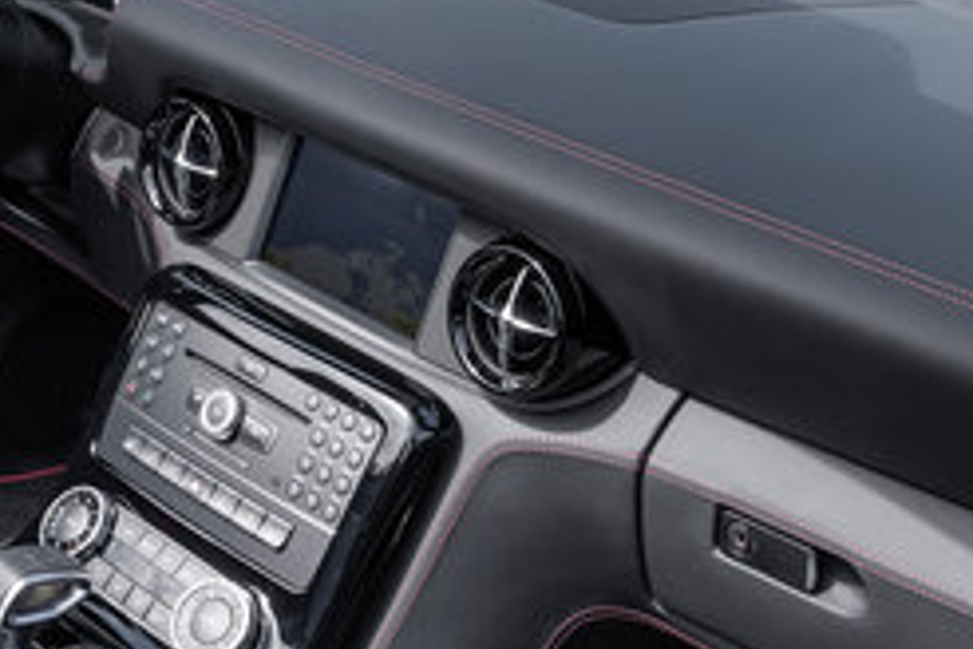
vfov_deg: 17.5
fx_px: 2108
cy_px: 416
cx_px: 103
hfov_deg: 25.2
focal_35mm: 78
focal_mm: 32
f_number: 11
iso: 100
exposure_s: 1/30
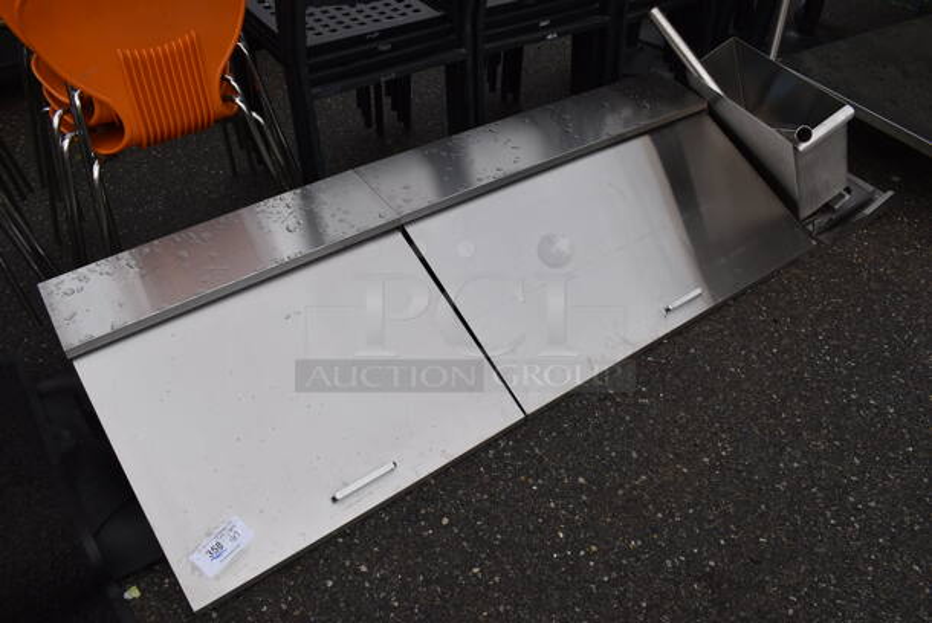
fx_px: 700
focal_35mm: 27
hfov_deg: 67.3
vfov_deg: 48.0
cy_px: 312
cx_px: 466
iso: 200
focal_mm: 18
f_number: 8
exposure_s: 1/500
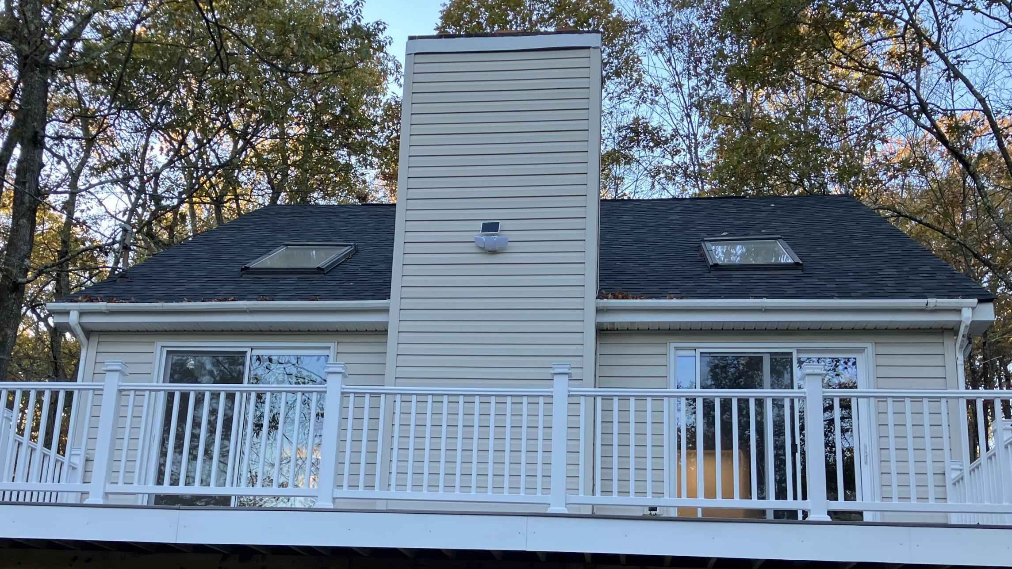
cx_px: 486
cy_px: 428
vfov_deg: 29.2
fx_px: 1073
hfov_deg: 50.5
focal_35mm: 40
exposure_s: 1/121
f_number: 1.8
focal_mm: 3.99
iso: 50
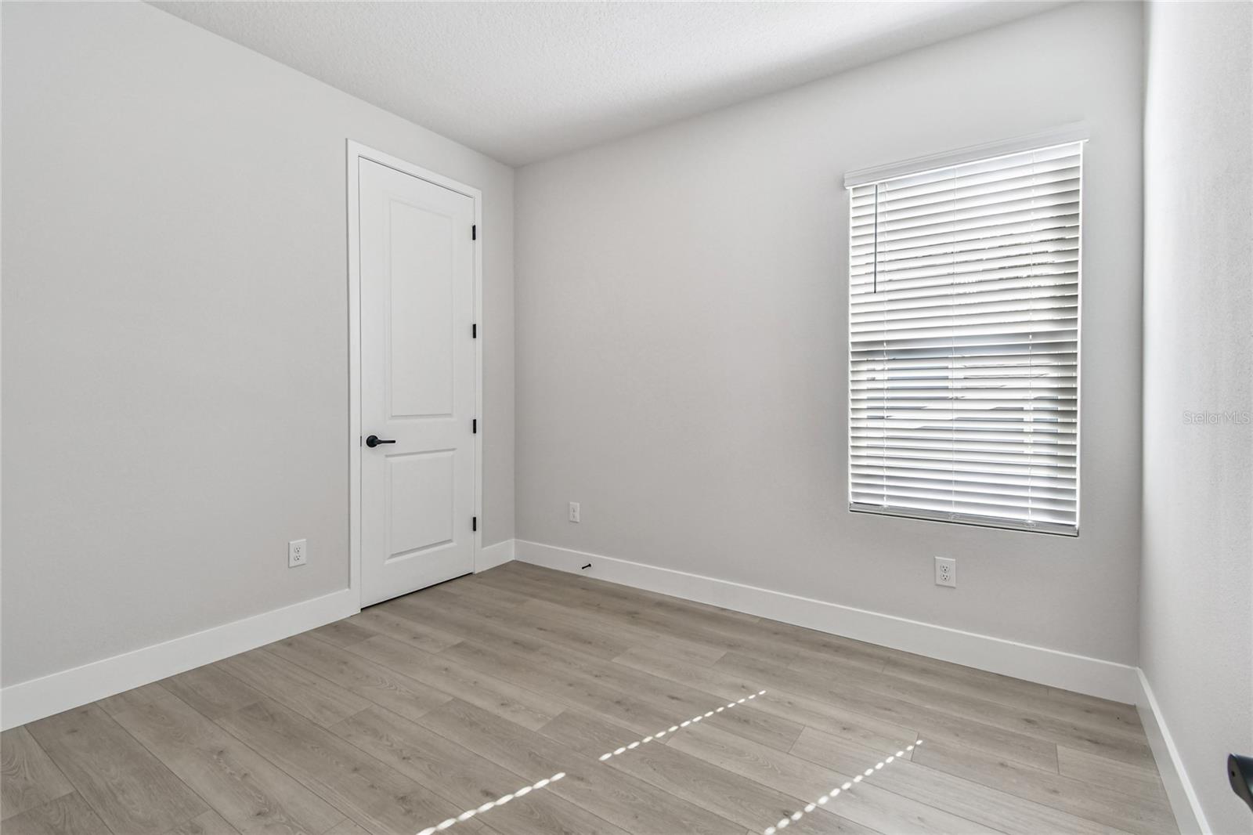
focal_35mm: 15
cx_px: 626
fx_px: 522
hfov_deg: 100.4
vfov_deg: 77.3
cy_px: 418
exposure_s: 1/50
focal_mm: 10
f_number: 7.1
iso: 100
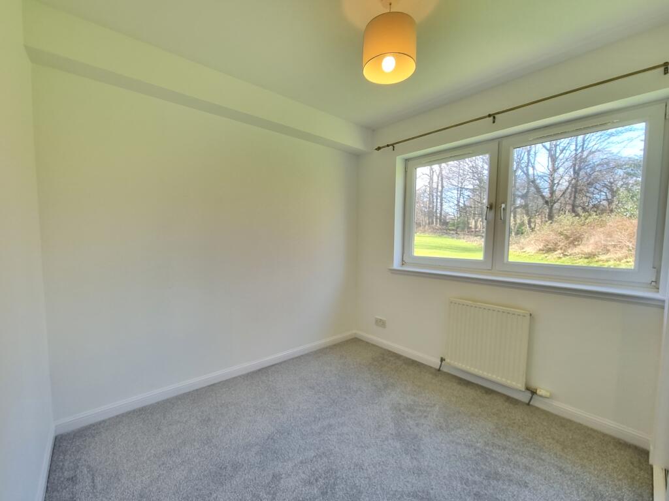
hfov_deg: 106.2
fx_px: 251
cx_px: 334
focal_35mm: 13
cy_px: 250
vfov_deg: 89.9
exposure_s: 1/60
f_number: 2.2
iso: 125
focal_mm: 2.2
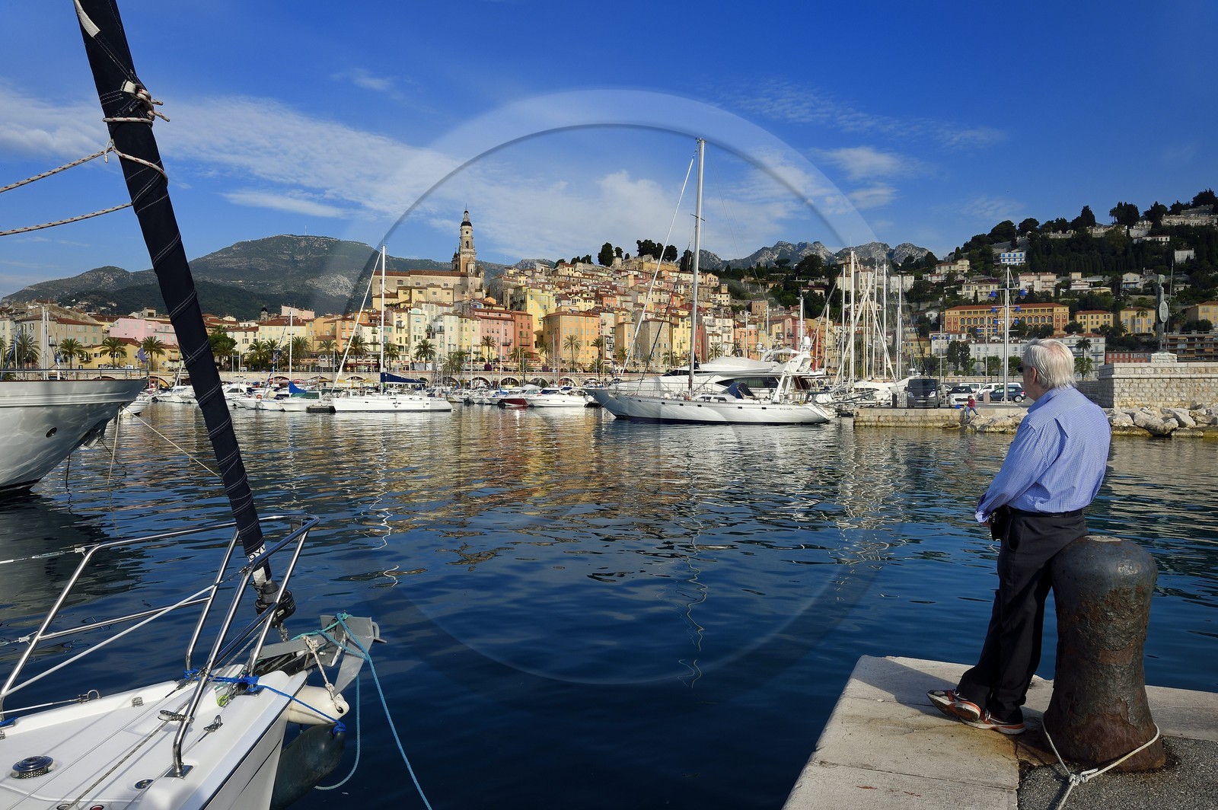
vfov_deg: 49.5
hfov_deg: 69.4
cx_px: 609
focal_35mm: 26
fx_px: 879
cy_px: 405
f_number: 18
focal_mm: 26
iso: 200
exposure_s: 1/160
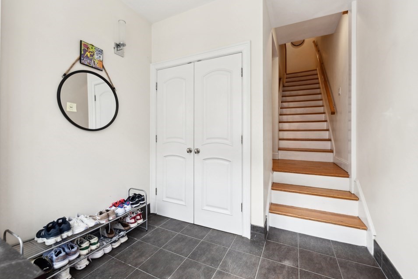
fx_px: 174
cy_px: 135
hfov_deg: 100.4
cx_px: 203
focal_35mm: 15
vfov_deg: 77.3
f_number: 8
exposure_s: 1/10
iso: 100
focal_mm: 14
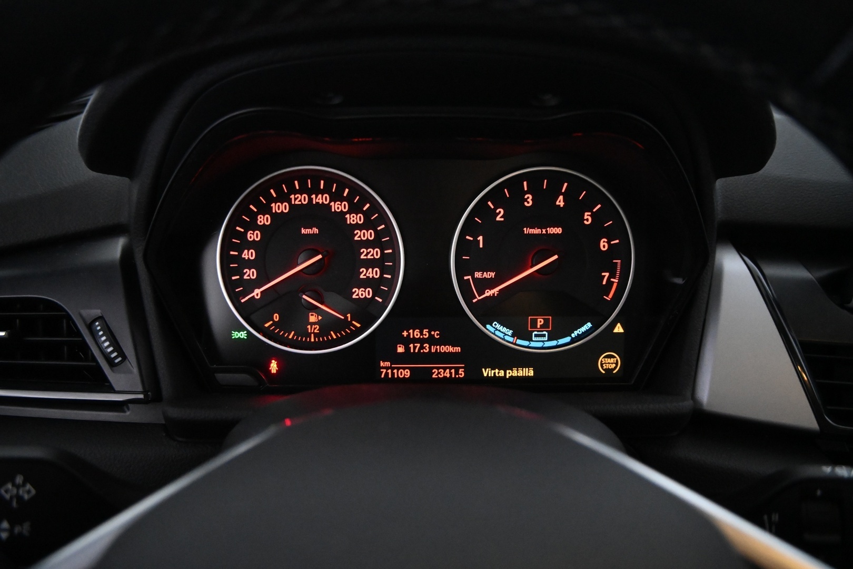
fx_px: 1777
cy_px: 284
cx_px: 426
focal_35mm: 75
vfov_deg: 18.2
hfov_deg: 27.0
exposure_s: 1/80
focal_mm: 50
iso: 5600
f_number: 6.3
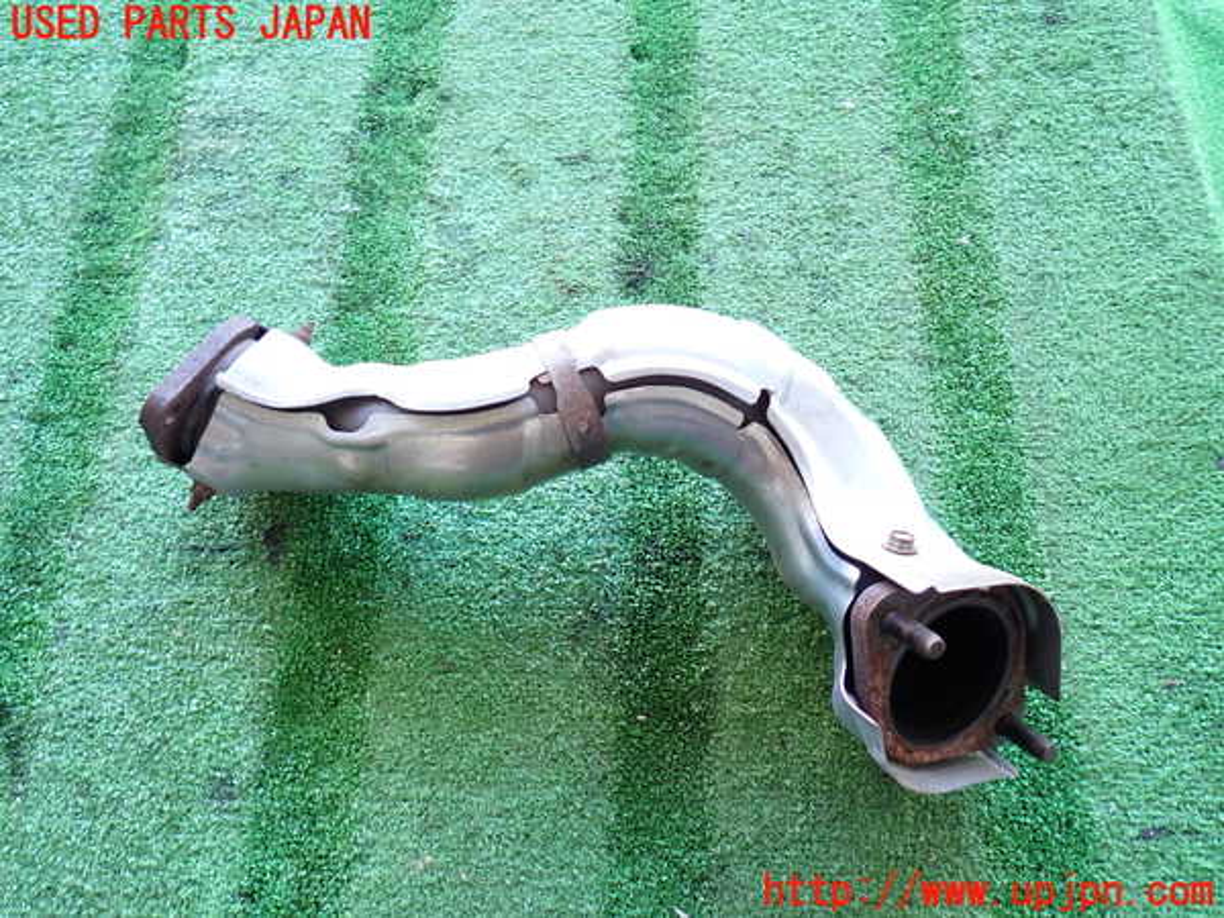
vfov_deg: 49.7
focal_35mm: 28
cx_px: 612
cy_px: 459
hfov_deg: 63.4
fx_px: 990
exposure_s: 1/40
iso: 200
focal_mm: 5.05
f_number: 2.2
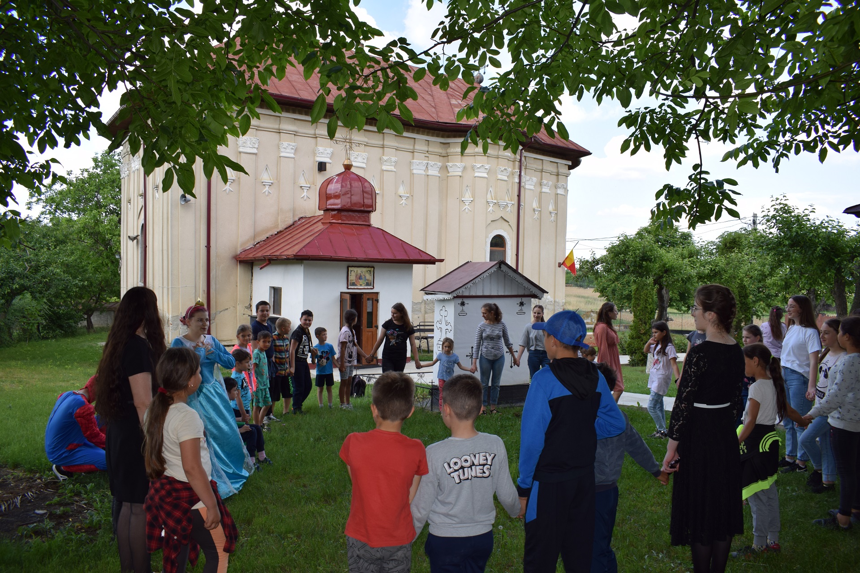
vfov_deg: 47.9
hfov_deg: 67.4
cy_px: 286
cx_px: 430
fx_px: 645
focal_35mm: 27
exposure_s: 1/160
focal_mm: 18
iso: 100
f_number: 6.3
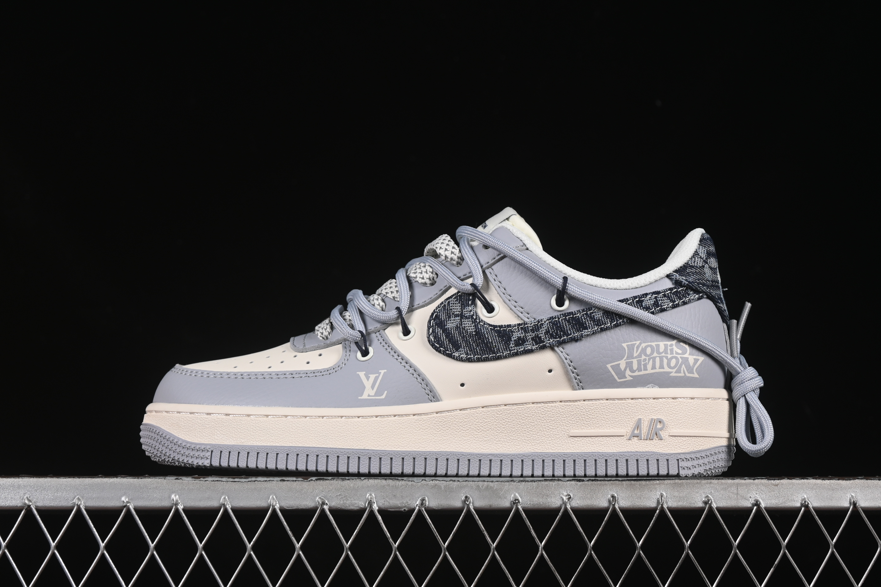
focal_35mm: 75
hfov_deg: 27.0
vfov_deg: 18.2
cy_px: 294
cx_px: 440
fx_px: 1835
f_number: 8
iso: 160
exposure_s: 1/80
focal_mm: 50
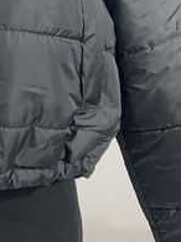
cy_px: -13
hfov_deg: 19.4
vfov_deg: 25.7
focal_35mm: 71
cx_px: -42
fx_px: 496
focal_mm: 4.25
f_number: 1.8
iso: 200
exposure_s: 1/50
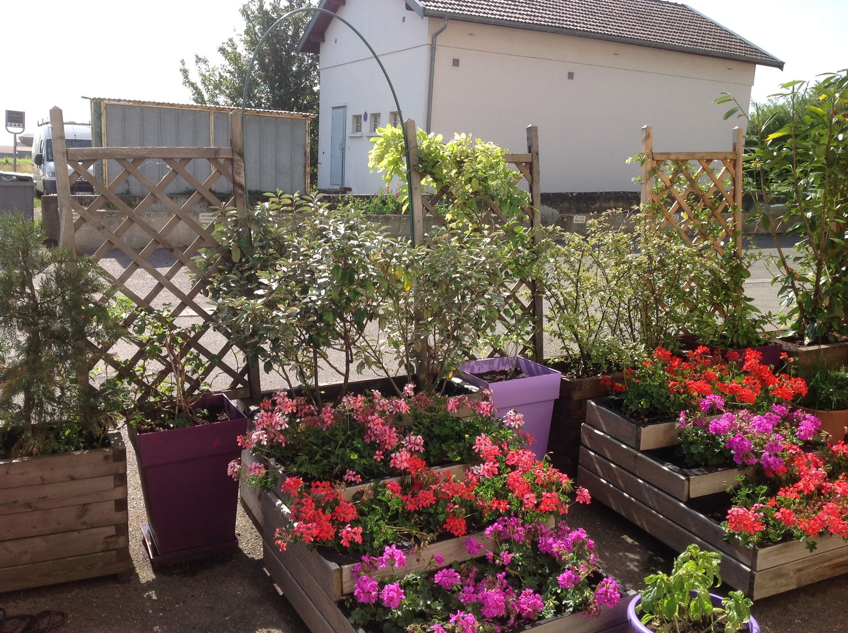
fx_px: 856
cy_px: 316
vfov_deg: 40.6
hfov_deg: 52.7
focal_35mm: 35
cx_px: 424
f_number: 2.4
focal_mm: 4.28
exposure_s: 1/864
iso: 50
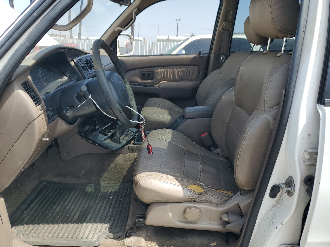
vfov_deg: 53.1
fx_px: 248
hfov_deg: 67.3
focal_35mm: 26
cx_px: 165
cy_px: 124
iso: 50
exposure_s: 1/1000
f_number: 1.5
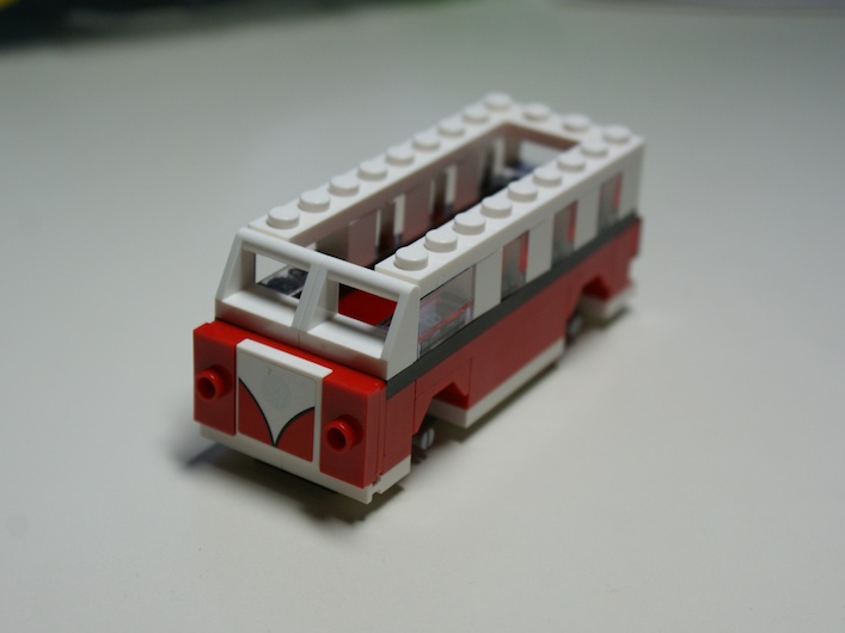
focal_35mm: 74
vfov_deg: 20.0
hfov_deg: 26.5
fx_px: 1795
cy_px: 316
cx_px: 428
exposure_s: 1/80
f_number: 5.6
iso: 250
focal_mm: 45
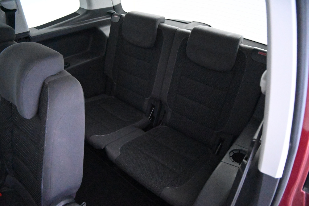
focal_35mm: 75
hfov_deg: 27.0
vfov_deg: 18.2
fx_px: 644
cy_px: 103
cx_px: 154
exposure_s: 1/80
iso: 20000
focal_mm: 50
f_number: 6.3
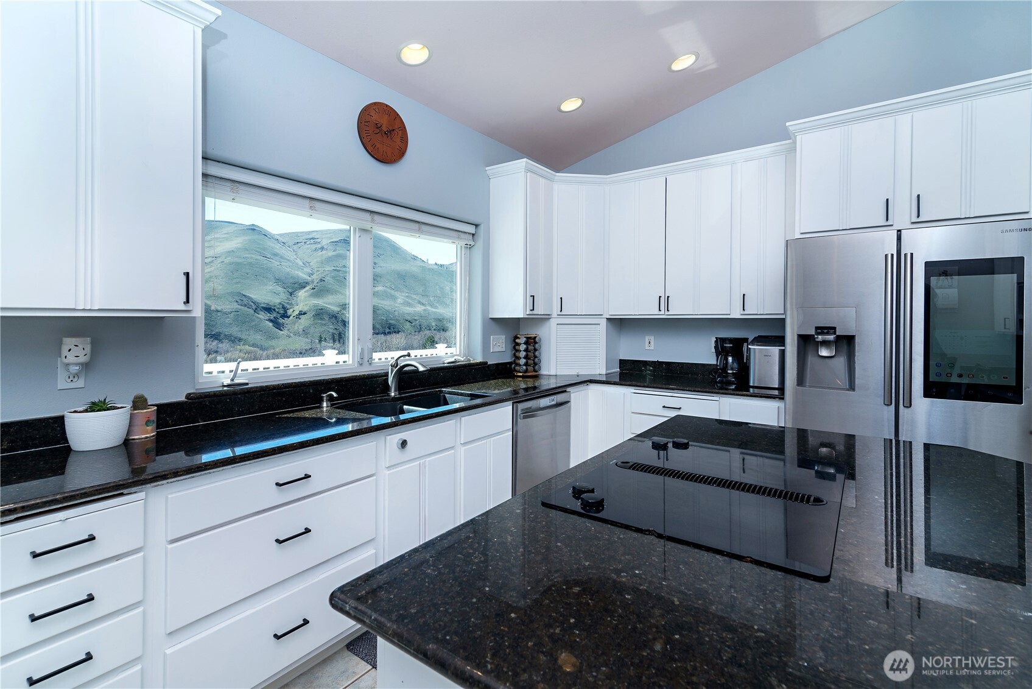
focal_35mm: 16
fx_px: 459
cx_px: 516
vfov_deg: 73.8
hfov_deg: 96.7
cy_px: 344
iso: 200
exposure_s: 1/125
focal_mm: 16
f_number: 9
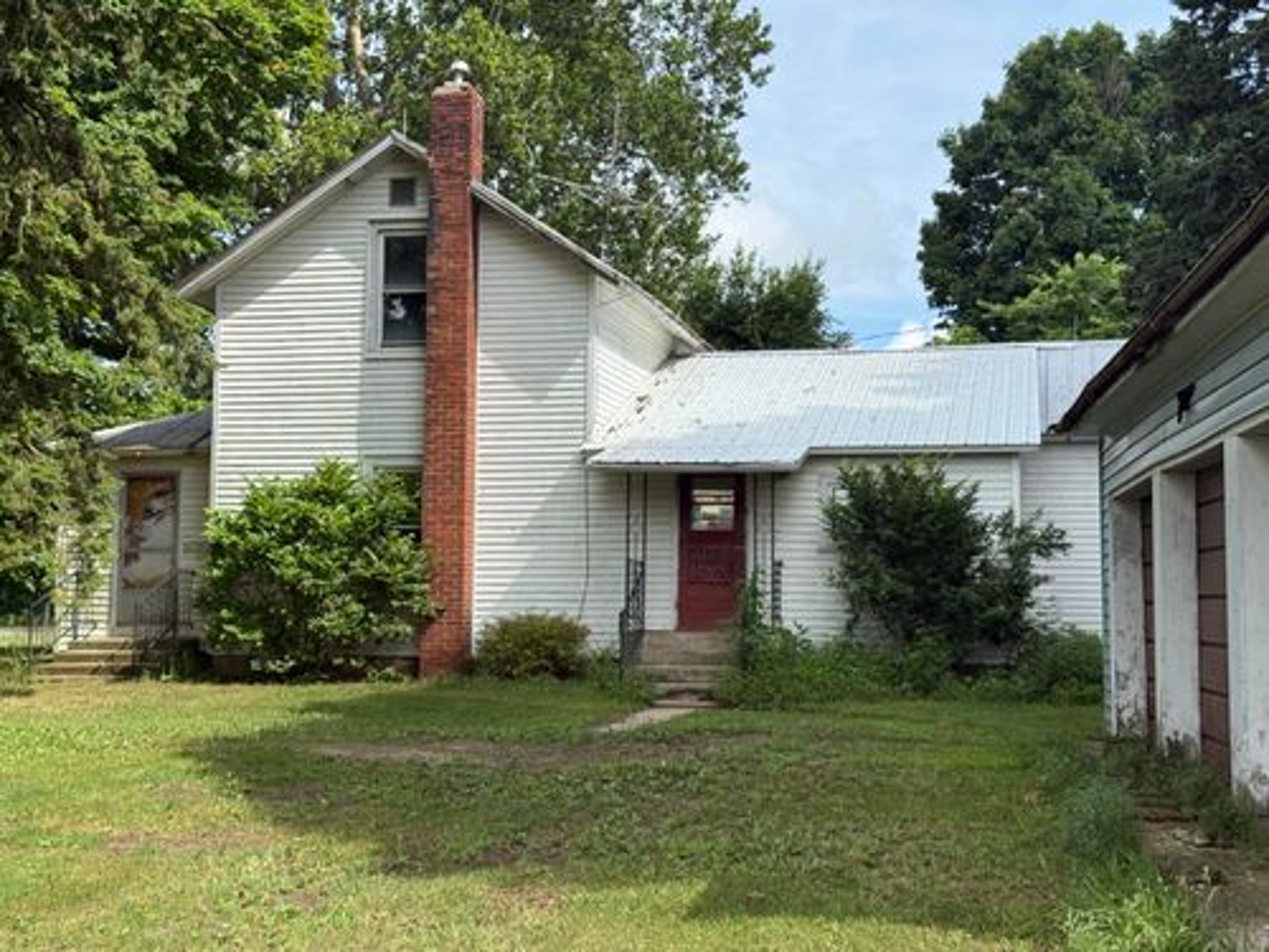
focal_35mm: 48
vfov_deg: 30.3
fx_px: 1760
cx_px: 634
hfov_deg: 39.7
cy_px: 476
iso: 64
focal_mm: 6.76
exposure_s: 1/3378
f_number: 1.78
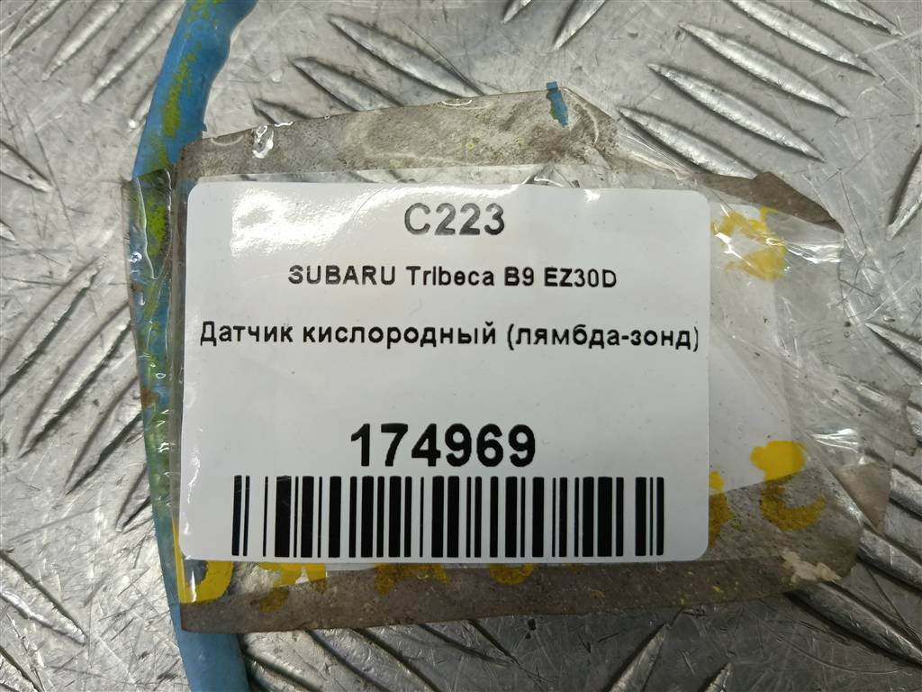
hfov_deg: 65.3
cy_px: 346
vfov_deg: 51.4
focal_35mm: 27
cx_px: 461
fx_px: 719
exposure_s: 1/50
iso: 80
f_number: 1.6
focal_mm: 4.11
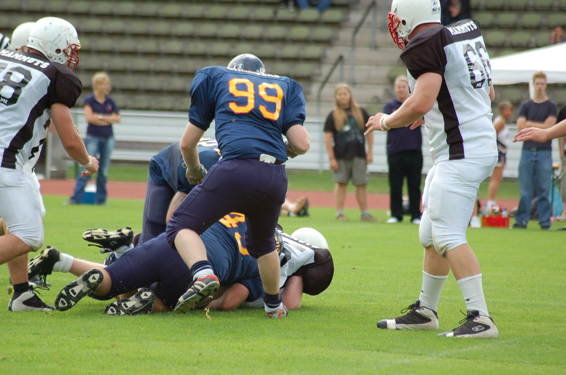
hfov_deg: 7.6
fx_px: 4268
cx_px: 272
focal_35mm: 272
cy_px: 177
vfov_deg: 5.0
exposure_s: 1/500
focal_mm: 170
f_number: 4.8
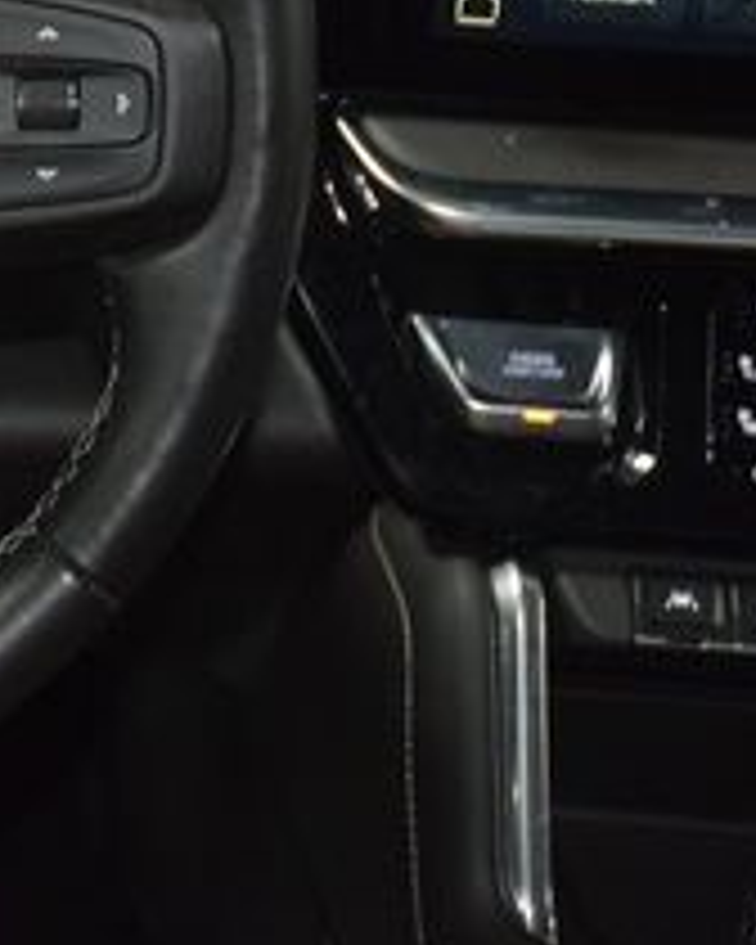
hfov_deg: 11.6
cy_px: 47
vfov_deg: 15.2
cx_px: -518
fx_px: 3480
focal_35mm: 124
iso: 1600
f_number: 3.8
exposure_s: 1/30
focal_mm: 29
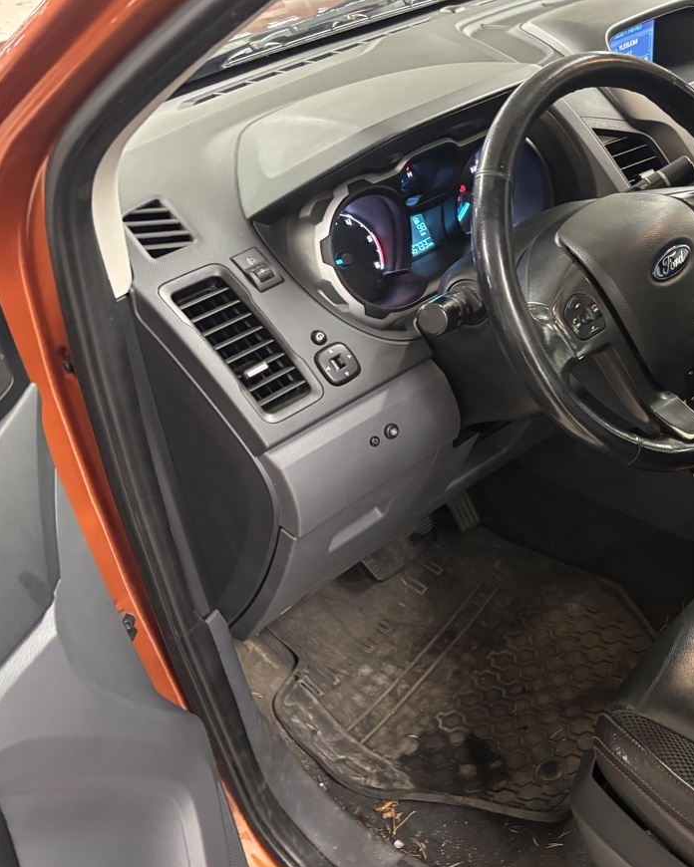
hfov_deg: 32.4
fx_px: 1078
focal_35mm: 42
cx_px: 716
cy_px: 457
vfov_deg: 43.8
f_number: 1.6
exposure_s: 1/33
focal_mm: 5.96
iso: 640
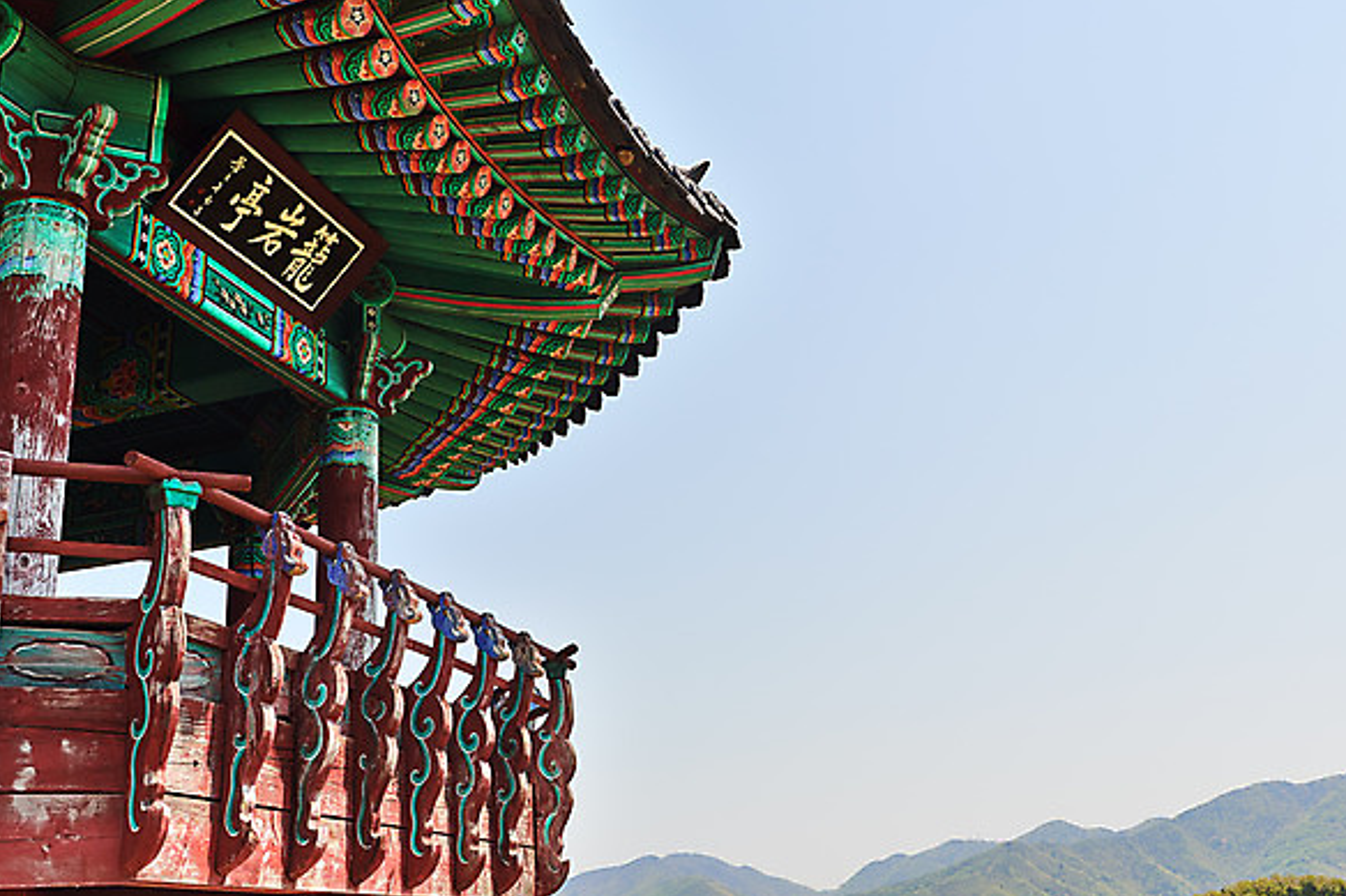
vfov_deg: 35.9
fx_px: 1383
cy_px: 451
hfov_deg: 51.9
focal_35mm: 37
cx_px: 668
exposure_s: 1/750
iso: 100
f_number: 8
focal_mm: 24
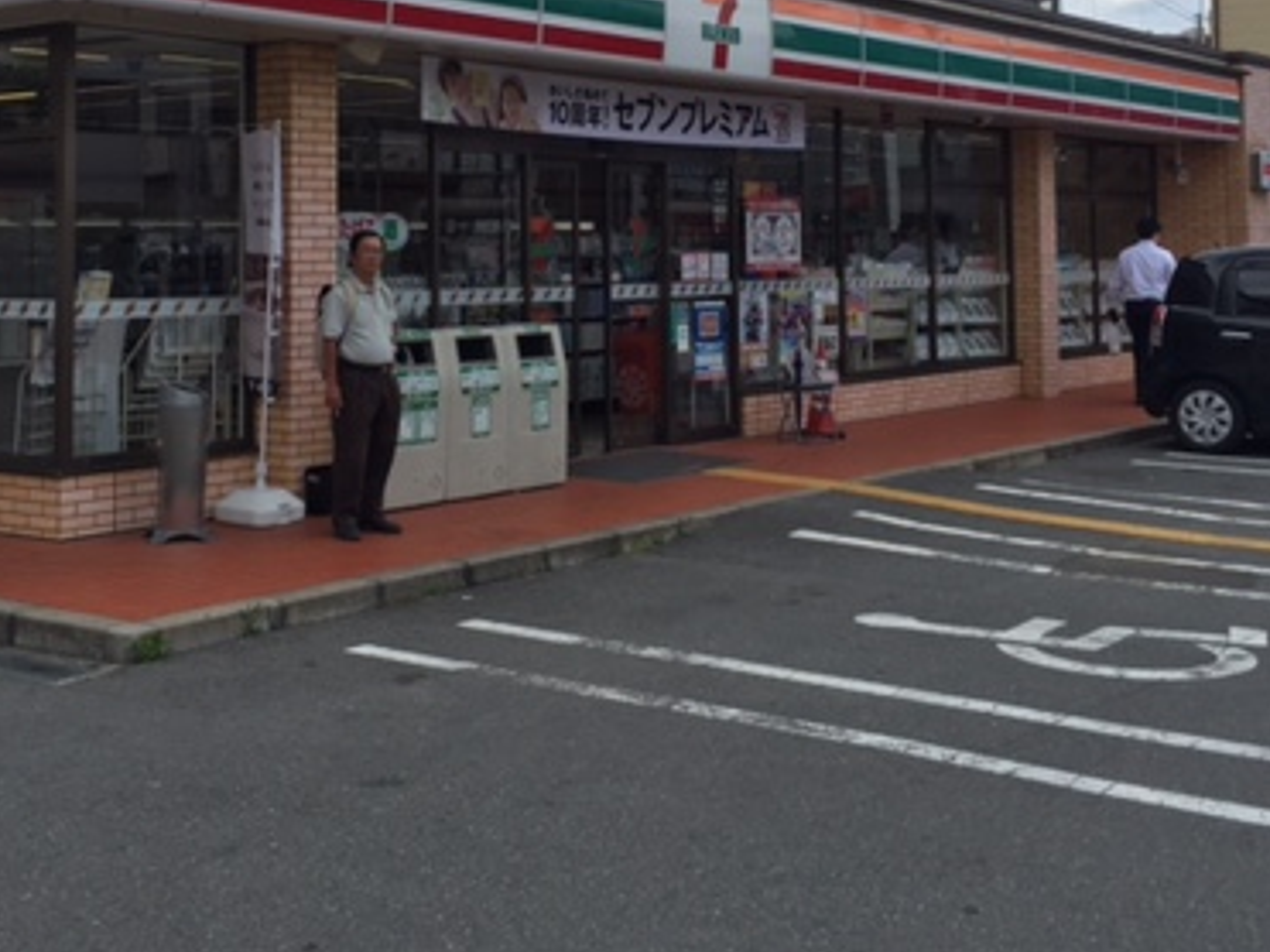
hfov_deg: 38.1
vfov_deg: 28.3
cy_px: 161
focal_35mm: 50
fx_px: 1834
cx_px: 524
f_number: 2.2
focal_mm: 4.15
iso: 32
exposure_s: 1/1980
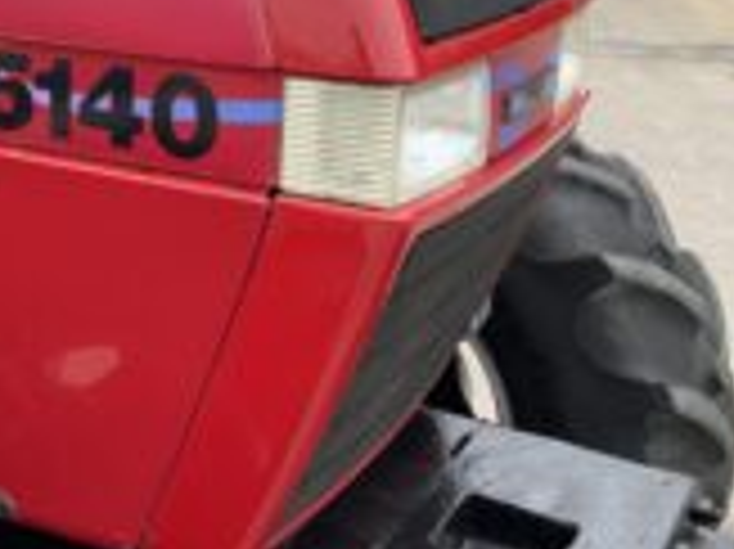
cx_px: 14
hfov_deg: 28.6
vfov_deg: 22.5
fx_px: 1356
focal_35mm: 64
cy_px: 86
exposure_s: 1/122
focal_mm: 3
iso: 40
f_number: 1.8
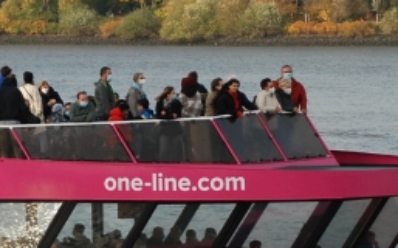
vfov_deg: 4.5
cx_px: -136
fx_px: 3175
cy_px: 134
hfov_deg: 7.1
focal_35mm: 293
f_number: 4.8
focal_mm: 48
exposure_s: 1/500
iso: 250
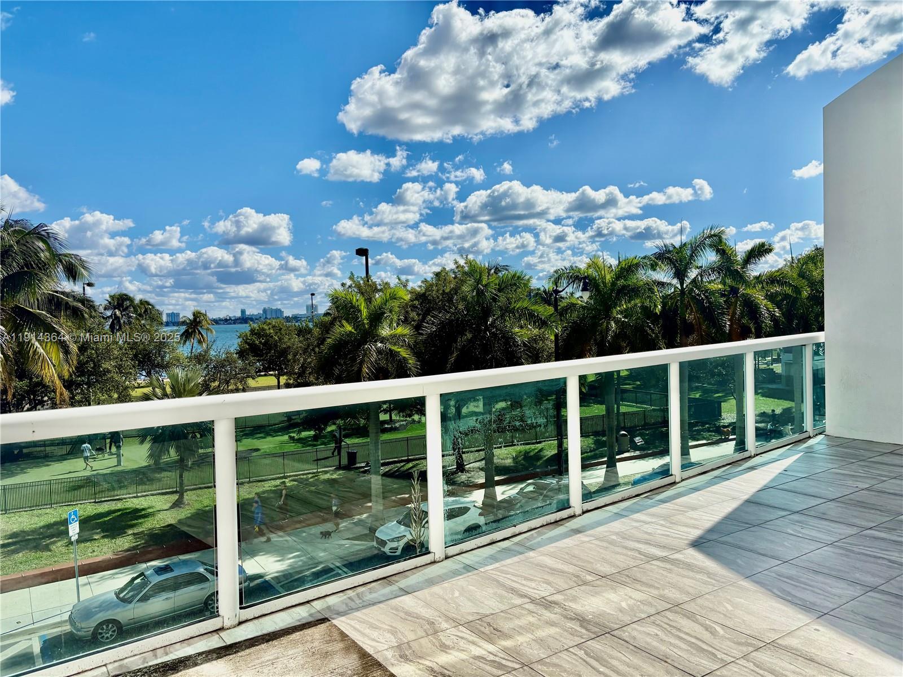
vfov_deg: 53.1
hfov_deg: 67.3
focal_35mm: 26
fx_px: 678
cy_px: 338
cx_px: 452
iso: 50
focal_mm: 5.96
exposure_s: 1/6329
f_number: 1.6
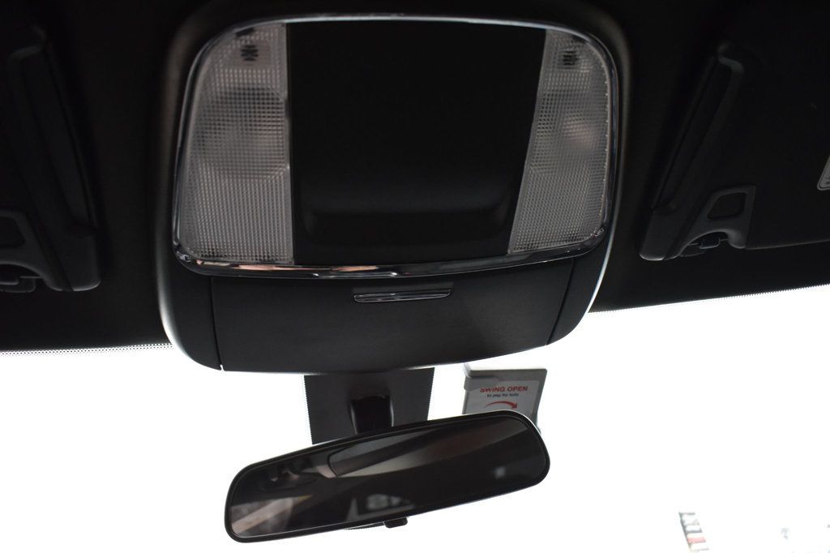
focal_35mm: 27
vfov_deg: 47.9
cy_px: 276
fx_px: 622
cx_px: 415
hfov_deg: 67.4
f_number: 4.5
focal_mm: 18
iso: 1600
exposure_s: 1/15
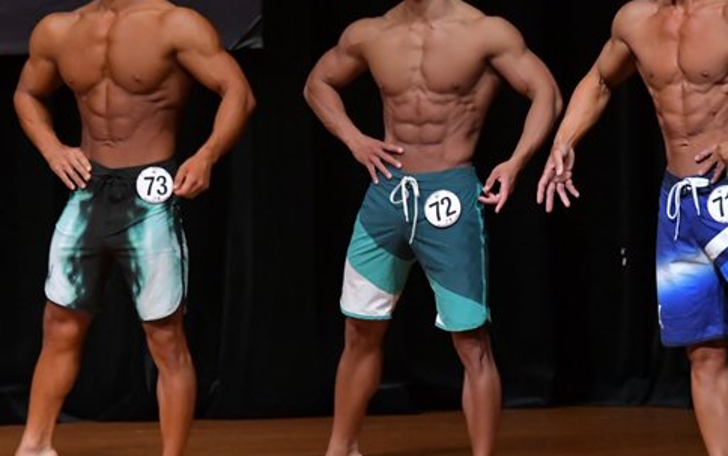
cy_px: 205
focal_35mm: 440
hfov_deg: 4.8
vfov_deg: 3.0
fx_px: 8734
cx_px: 520
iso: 5000
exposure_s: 1/400
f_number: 5.6
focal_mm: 180
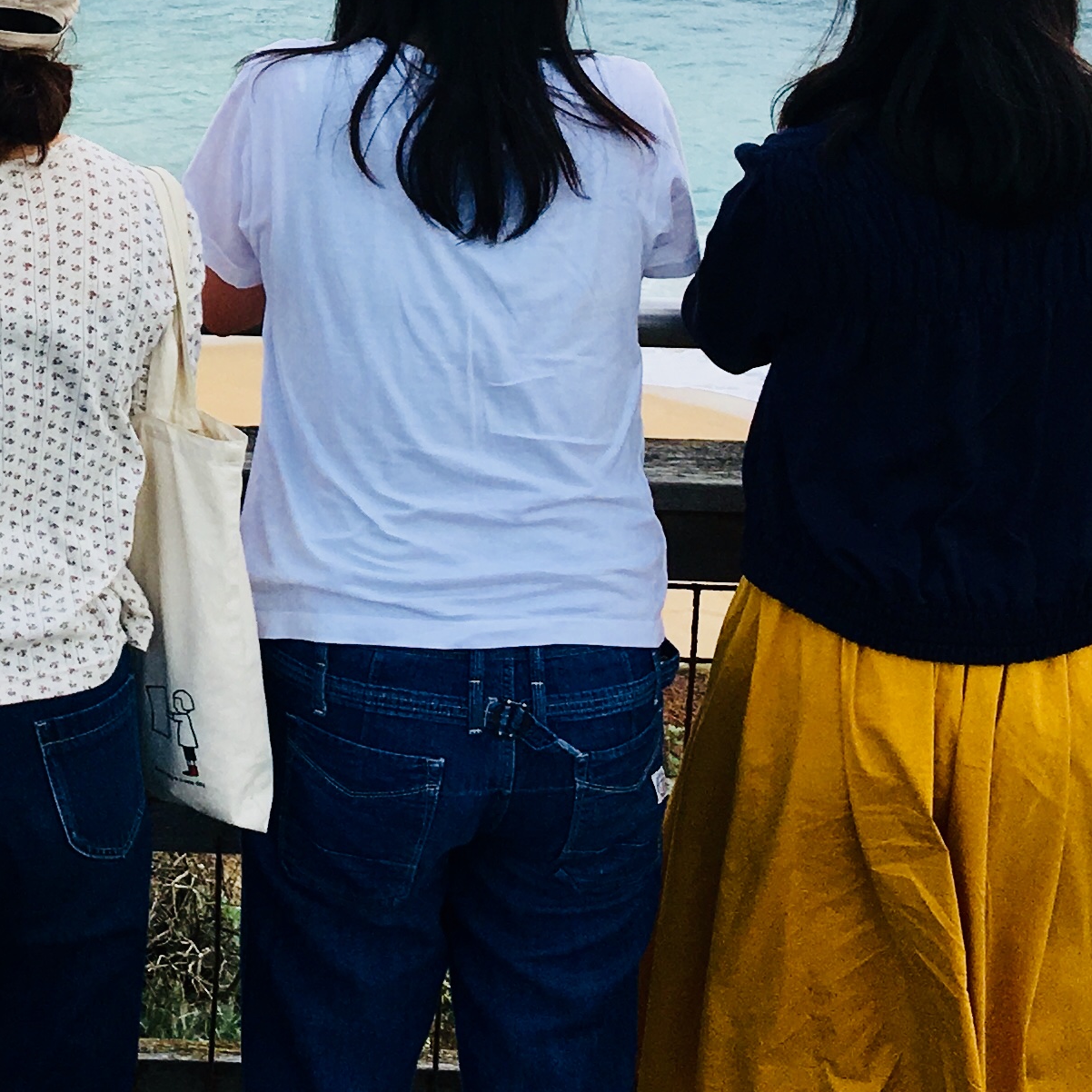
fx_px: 3069
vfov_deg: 19.7
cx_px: -60
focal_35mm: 86
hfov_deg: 19.5
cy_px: 53
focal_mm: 4.15
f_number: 2.2
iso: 25
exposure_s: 1/1603
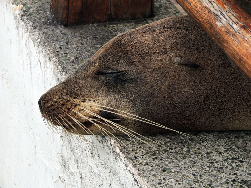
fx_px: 1233
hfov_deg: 11.6
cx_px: 126
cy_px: 94
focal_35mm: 170
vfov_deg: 8.7
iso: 100
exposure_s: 1/125
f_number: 4.5
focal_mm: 30.3
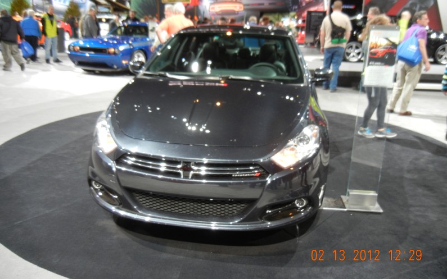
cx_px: 224
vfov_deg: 39.4
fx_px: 390
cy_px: 122
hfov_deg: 59.6
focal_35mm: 32
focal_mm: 5.4
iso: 400
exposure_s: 1/38.3
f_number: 3.5
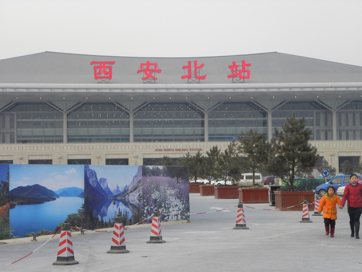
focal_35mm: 85
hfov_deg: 23.0
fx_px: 889
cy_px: 136
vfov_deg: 17.4
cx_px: 181
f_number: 4
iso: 82
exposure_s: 1/75.3
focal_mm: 15.1
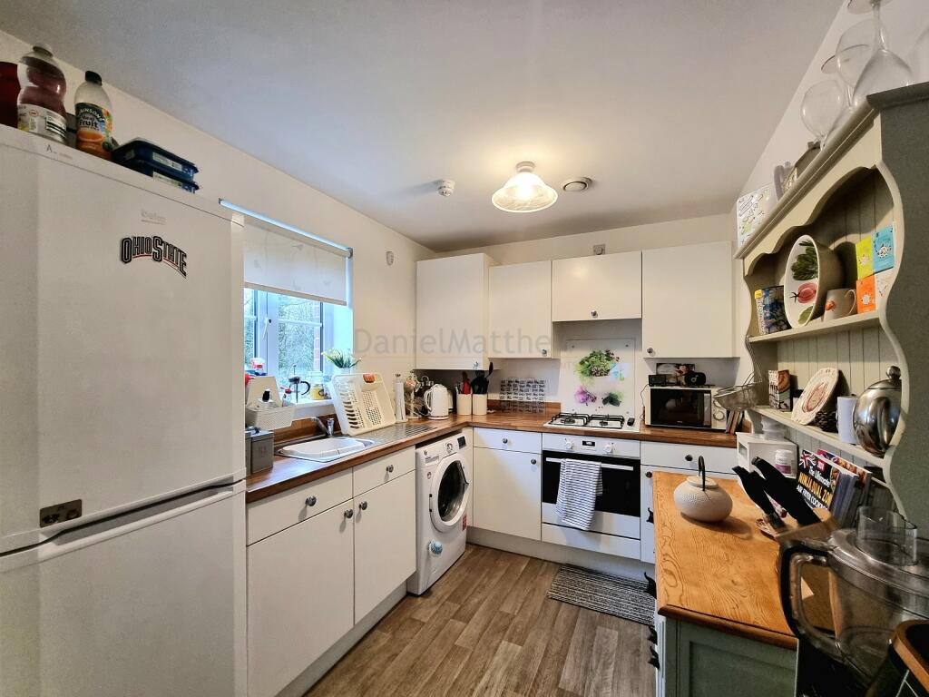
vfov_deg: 89.9
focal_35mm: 13
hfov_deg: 106.2
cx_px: 464
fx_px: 349
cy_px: 348
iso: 400
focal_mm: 2.2
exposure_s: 1/60.2
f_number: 2.2
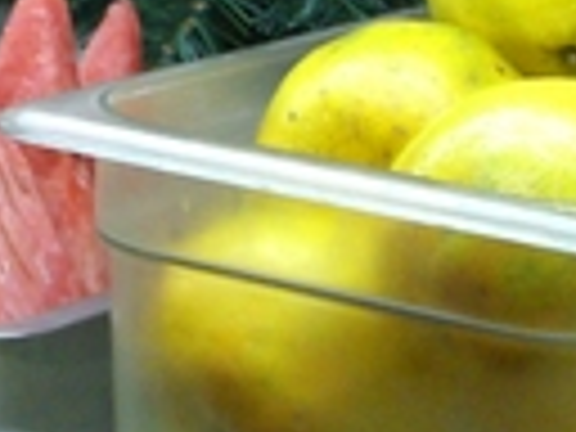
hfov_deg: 11.0
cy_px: -32
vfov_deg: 8.3
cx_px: 22
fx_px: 2962
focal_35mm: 178
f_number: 2.7
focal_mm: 6.2
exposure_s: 1/125
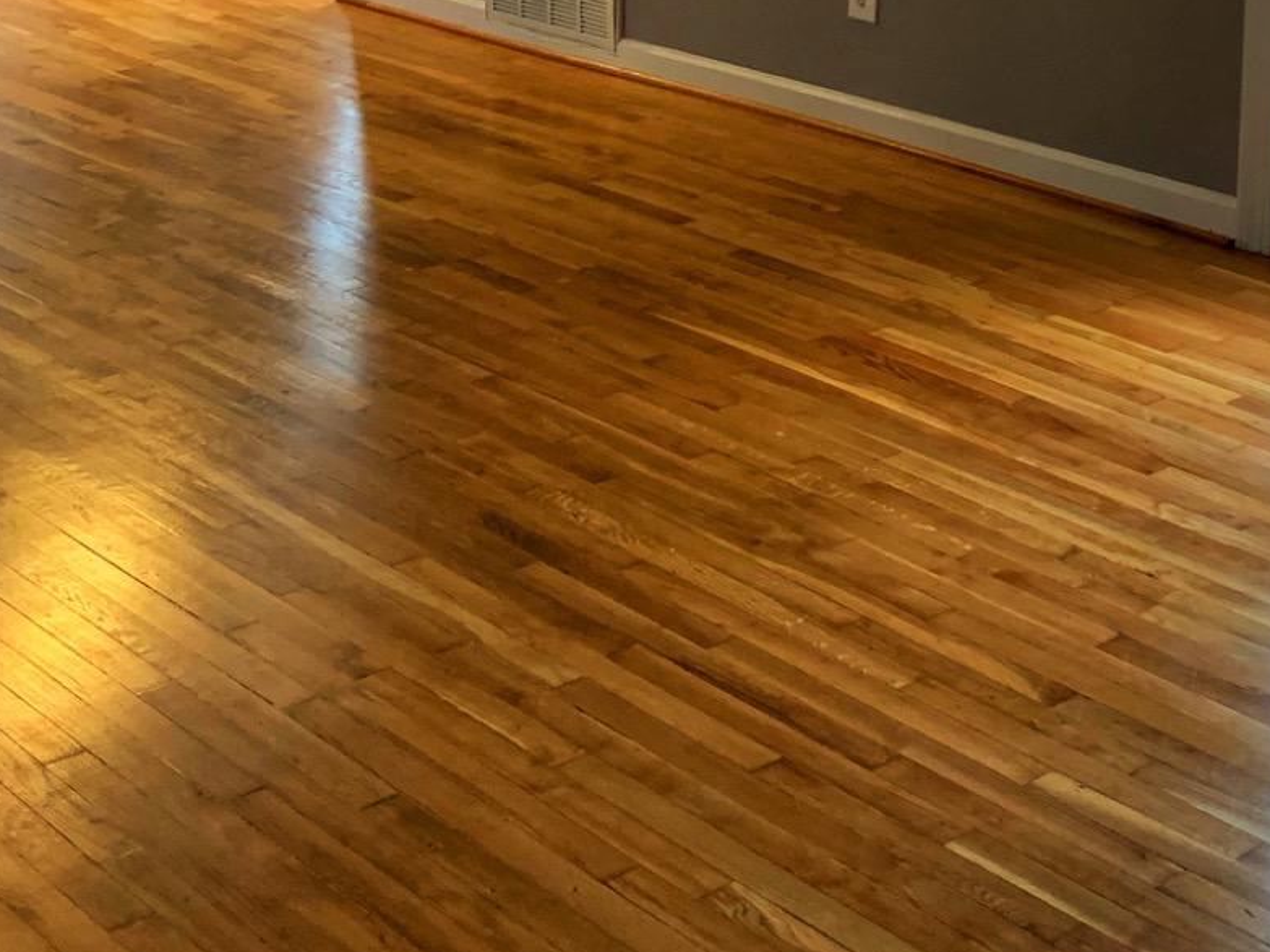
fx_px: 2494
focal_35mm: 68
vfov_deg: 20.4
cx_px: 691
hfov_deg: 28.6
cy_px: -139
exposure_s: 1/60
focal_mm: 4.25
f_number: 1.8
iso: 200
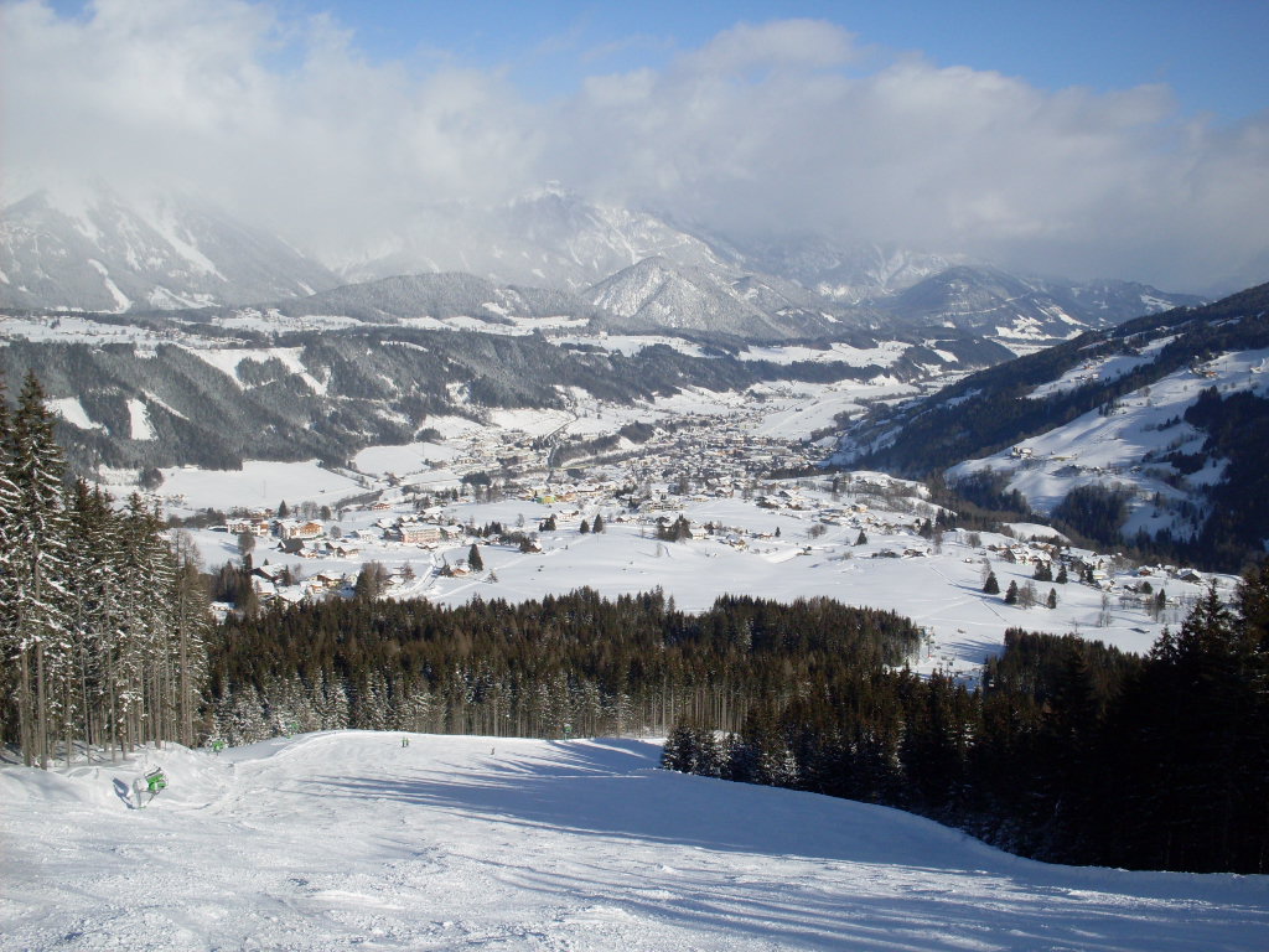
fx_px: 1393
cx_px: 634
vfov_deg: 37.7
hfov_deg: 49.0
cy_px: 476
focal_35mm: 38
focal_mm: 6.3
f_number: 8.4
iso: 80
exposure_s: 1/500
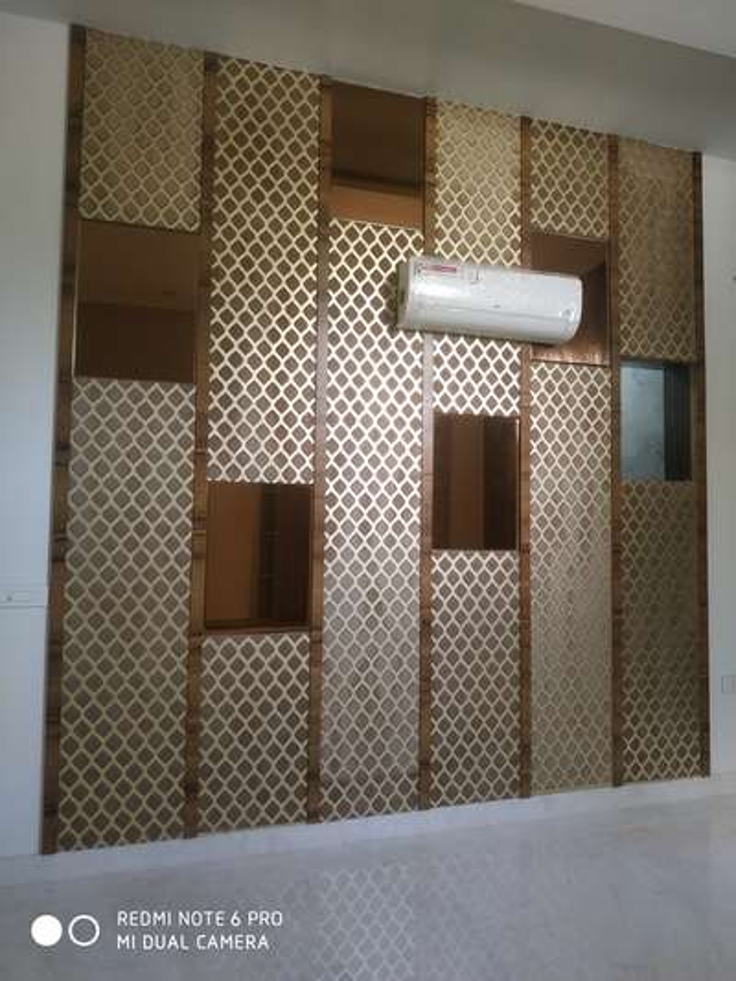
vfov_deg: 71.6
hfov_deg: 56.8
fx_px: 680
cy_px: 490
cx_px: 368
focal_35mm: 24
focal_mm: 3.94
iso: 160
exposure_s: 1/33
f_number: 1.9
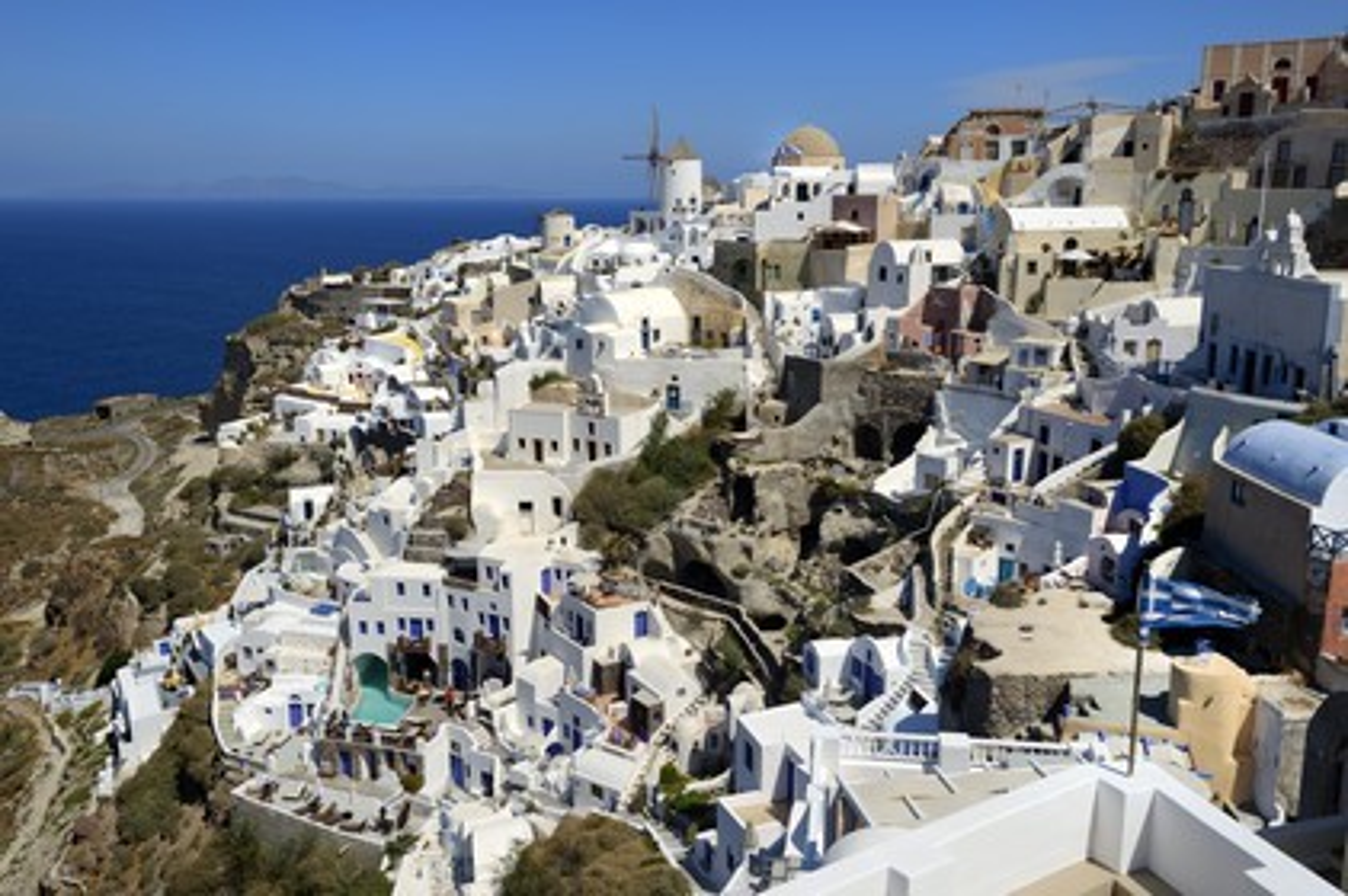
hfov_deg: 58.8
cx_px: 674
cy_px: 448
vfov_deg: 41.1
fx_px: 1197
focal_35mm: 32
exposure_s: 1/320
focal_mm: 32
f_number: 10
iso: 100
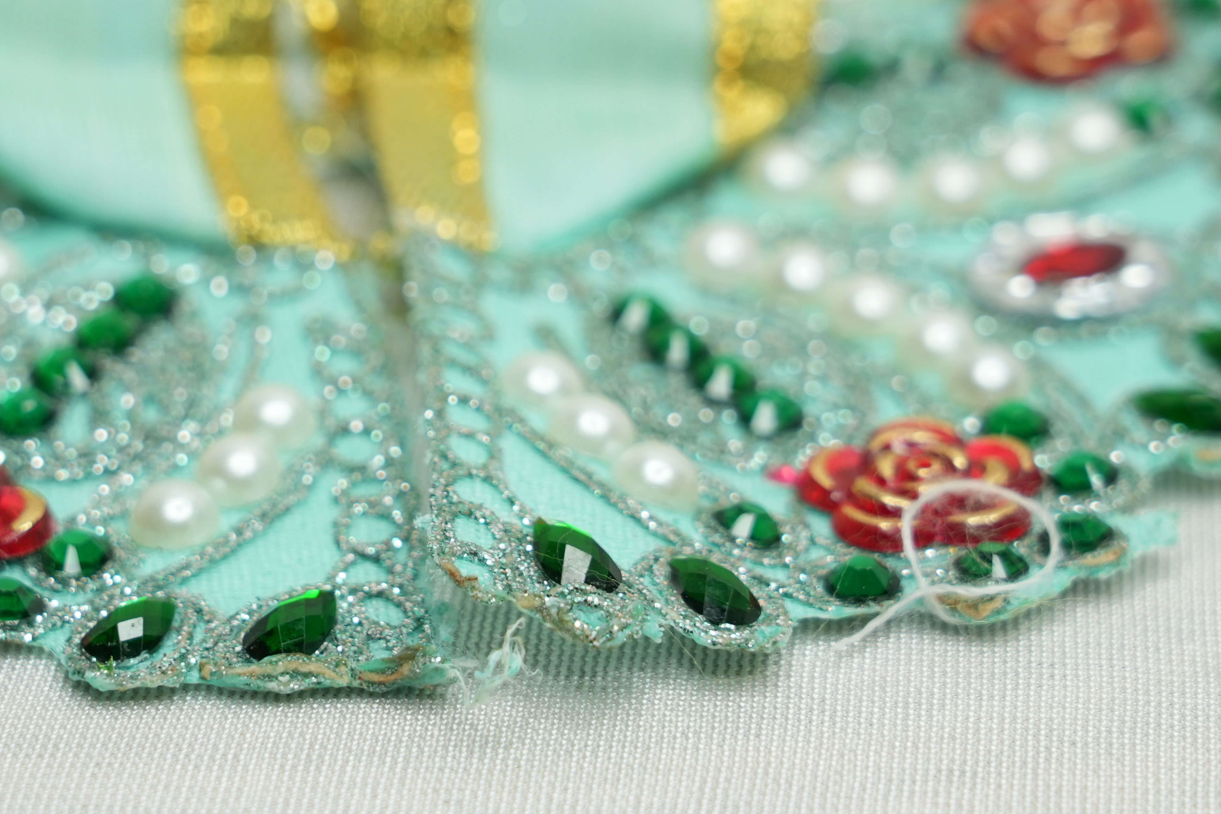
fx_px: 6545
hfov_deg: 10.6
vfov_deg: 7.1
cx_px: 368
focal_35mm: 193
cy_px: 265
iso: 320
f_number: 7.1
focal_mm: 105
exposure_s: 1/60
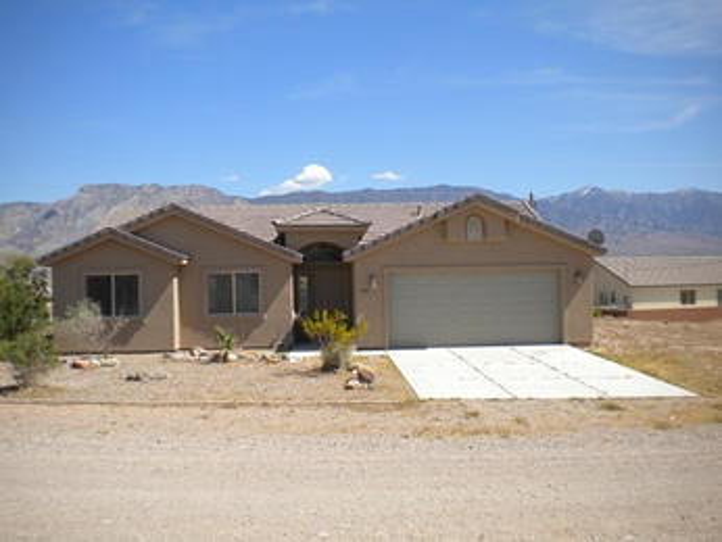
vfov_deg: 40.7
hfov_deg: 52.6
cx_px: 361
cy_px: 271
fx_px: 731
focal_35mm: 35
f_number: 4.6
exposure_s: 1/667
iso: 80
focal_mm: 6.3
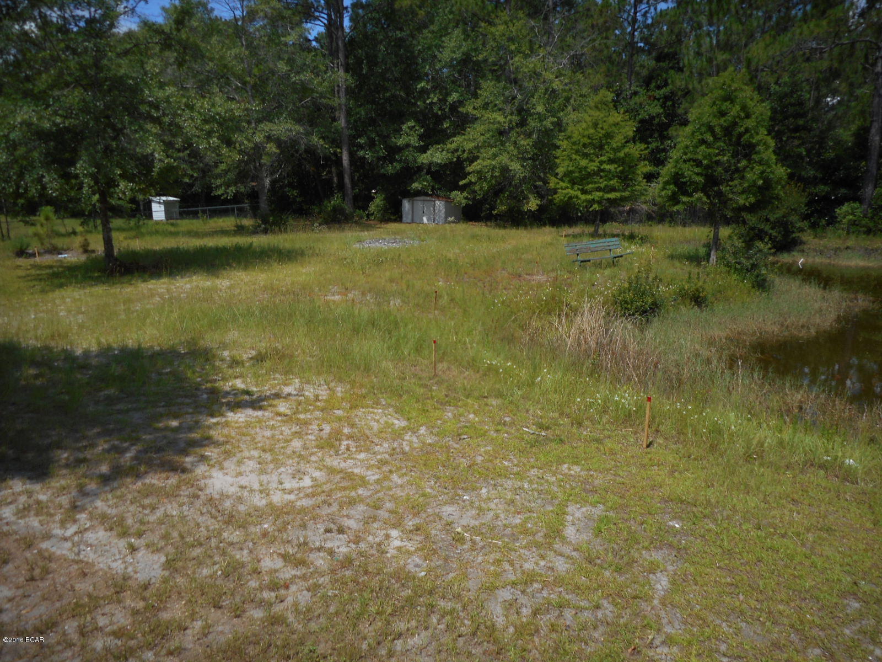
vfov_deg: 54.9
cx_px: 441
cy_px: 331
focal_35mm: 25
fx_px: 637
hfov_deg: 69.4
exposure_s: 1/800
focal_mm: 4.5
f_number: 3.7
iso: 80
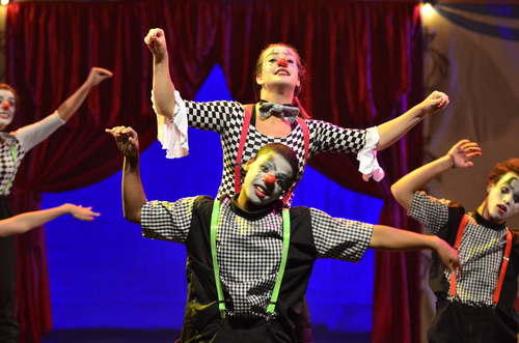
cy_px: 172
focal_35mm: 168
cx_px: 260
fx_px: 2417
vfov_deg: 8.1
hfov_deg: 12.3
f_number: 2.8
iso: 800
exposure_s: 1/125
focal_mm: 112
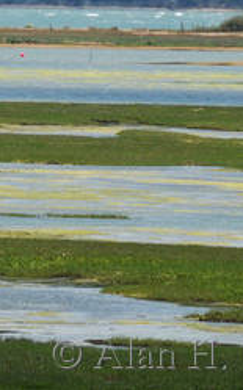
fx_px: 9160
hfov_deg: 1.5
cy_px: 25
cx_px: -130
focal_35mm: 862
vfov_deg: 2.4
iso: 100
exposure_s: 1/320
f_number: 7.1
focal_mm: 200
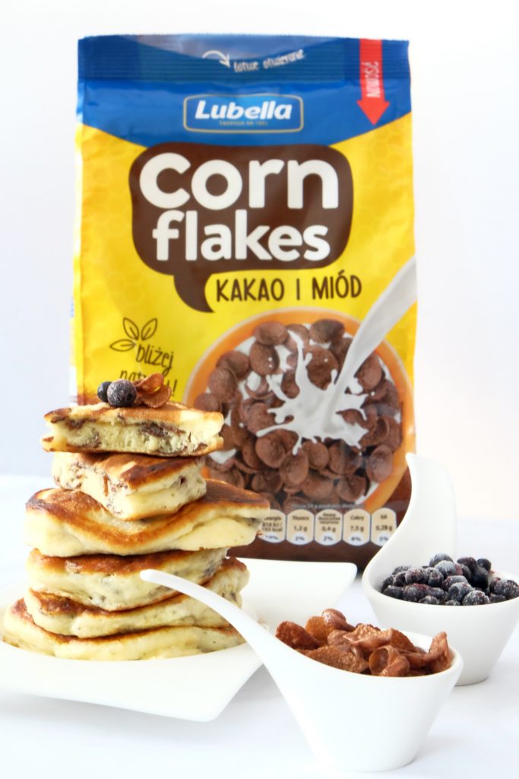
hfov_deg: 16.5
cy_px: 390
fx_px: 1794
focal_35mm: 83
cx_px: 260
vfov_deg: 24.5
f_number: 11
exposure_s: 1/6
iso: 3200
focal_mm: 55
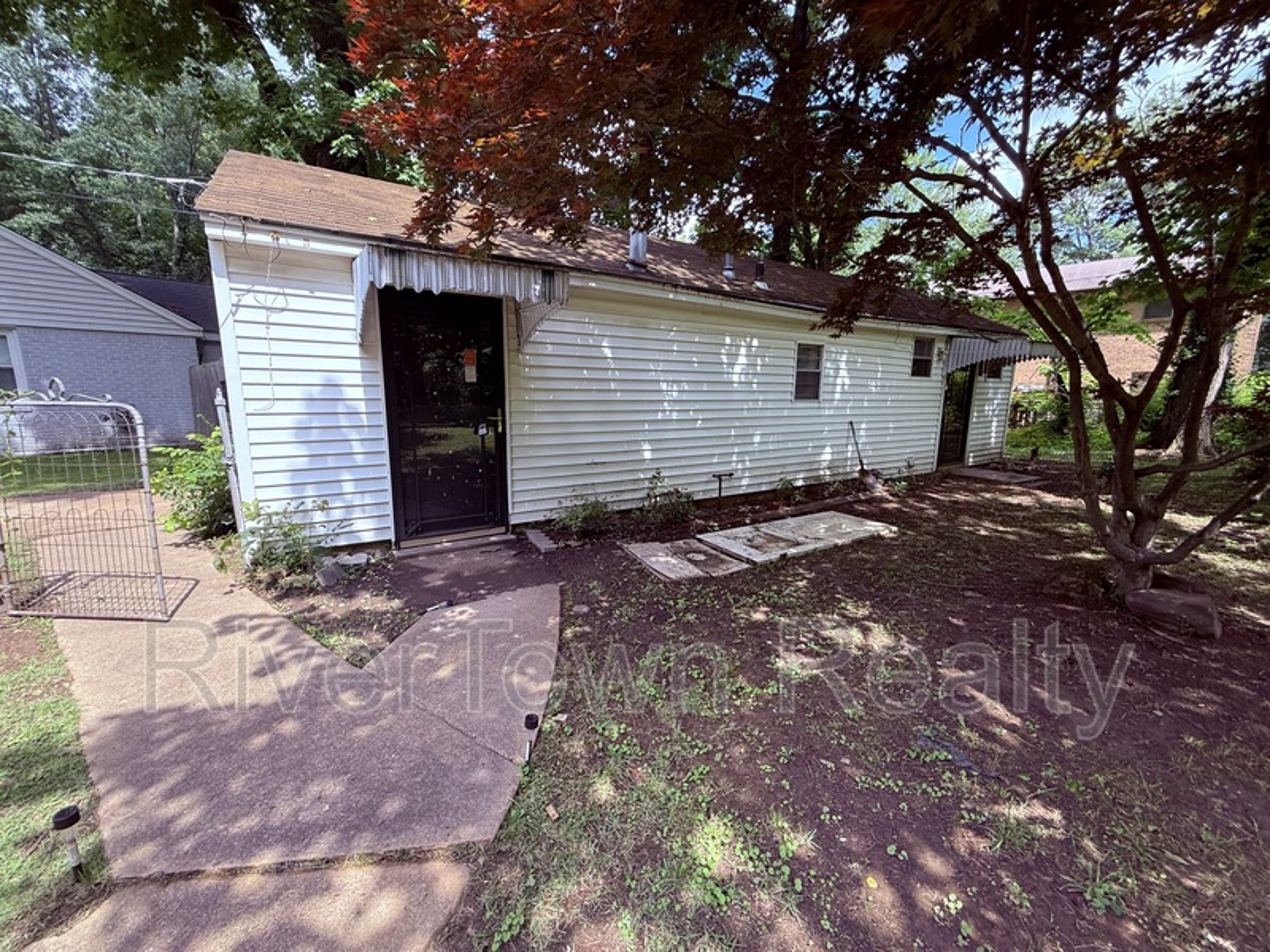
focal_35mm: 14
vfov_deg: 85.7
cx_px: 635
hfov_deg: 102.1
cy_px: 476
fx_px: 514
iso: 50
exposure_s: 1/199
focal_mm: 2.22
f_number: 2.2
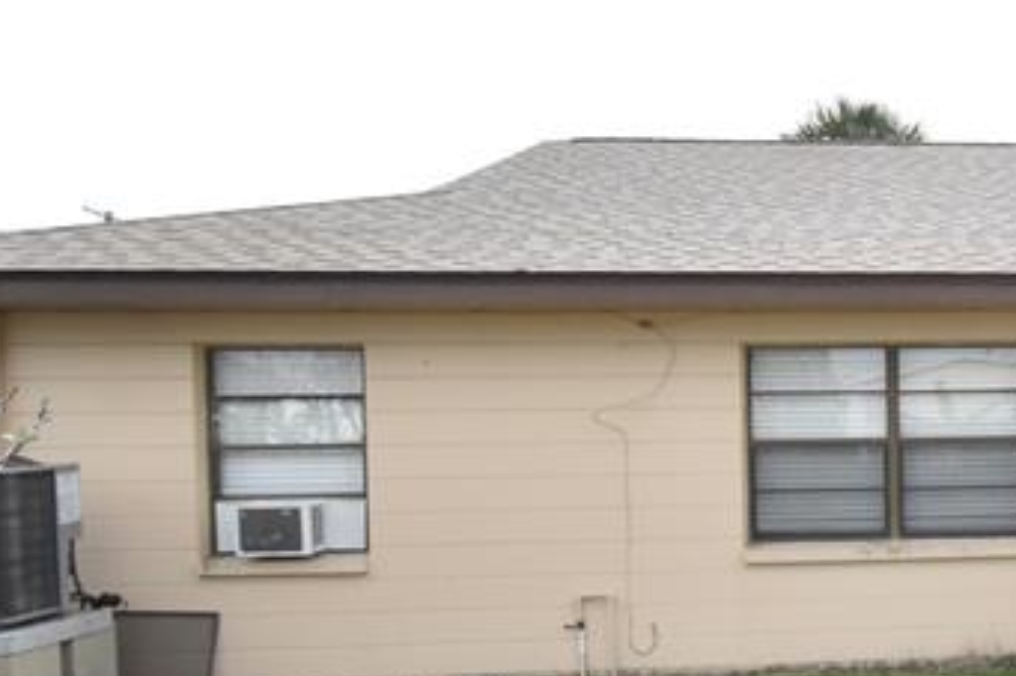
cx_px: 1082
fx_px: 1269
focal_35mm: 45
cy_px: 447
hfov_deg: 37.5
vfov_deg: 29.6
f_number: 3.5
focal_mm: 10
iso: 800
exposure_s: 1/4000
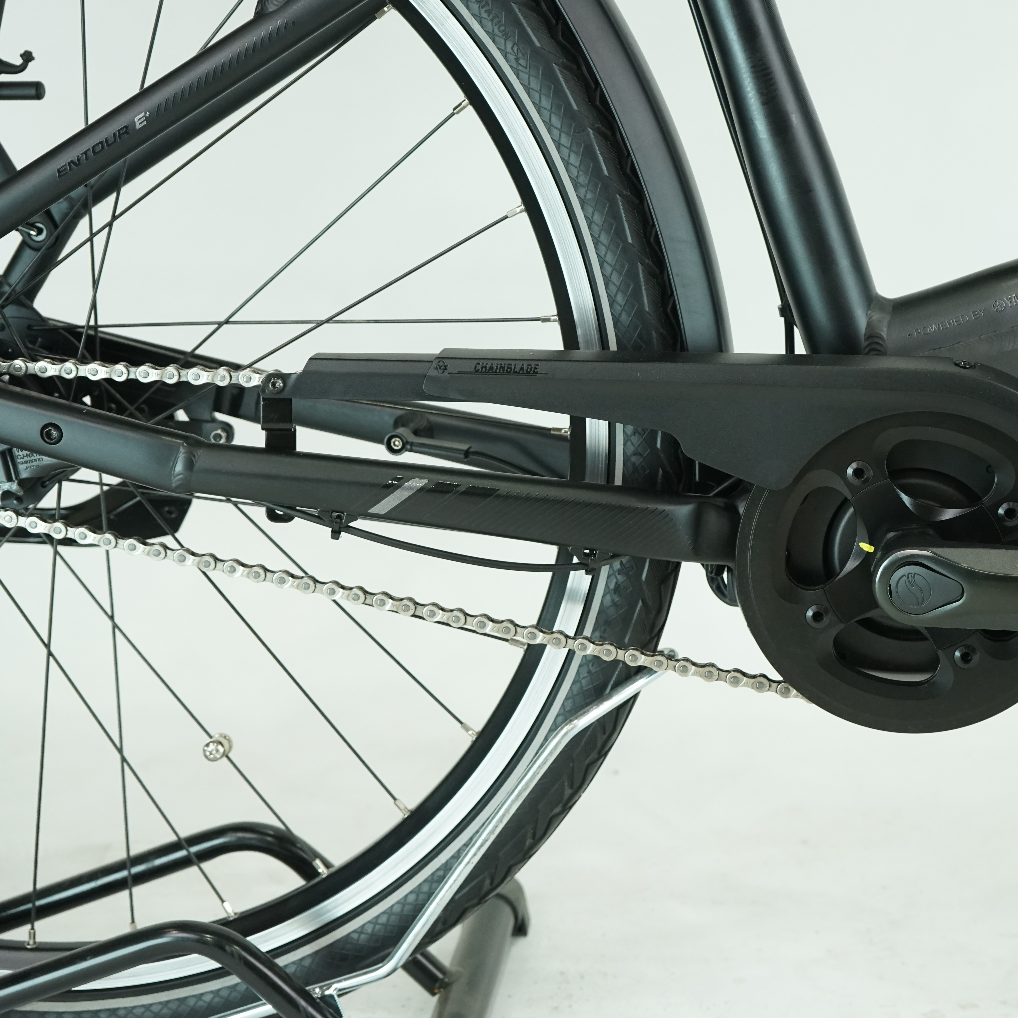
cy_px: 506
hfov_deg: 27.6
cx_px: 628
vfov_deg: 27.7
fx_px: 2063
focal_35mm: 62
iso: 1600
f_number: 5.6
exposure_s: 1/200
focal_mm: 48
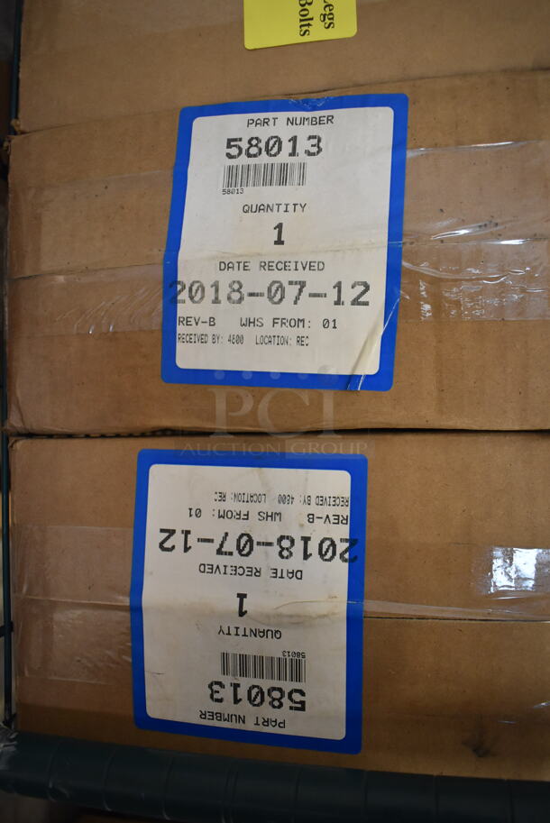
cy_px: 412
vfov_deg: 67.3
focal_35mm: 27
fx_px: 618
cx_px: 275
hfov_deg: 48.0
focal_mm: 18
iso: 1600
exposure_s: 1/60
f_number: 4
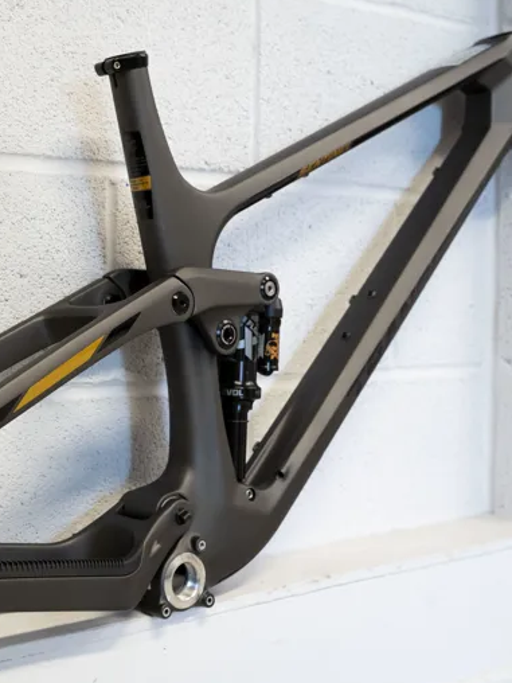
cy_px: 341
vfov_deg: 34.3
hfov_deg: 25.5
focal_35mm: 56
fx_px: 1104
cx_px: 82
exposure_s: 1/50
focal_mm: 37
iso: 1250
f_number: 5
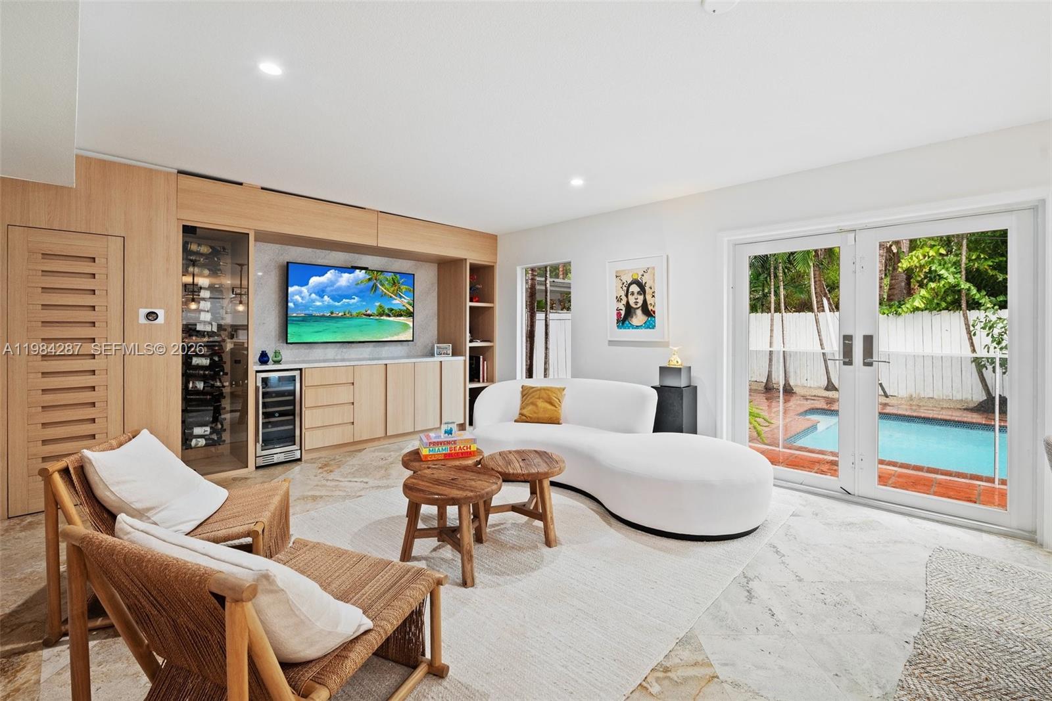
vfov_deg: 73.8
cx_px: 526
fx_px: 468
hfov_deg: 96.7
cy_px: 350
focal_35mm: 16
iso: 1000
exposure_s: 1/15
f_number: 8
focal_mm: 16
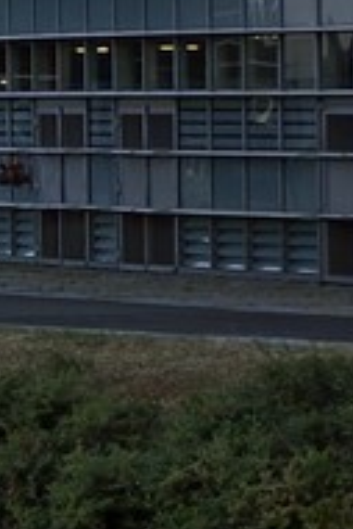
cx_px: -1226
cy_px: -39
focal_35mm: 588
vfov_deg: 3.5
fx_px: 8632
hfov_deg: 2.3
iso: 200
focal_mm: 70
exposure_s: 1/160
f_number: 9
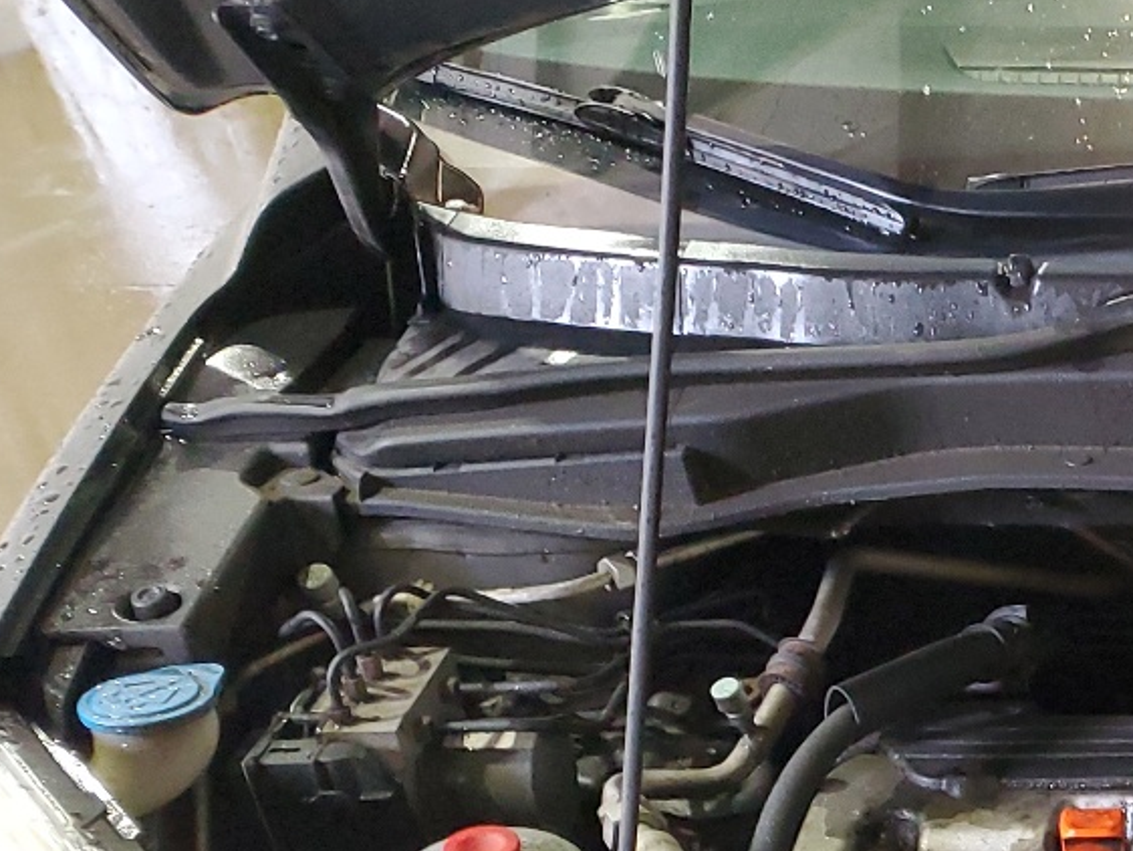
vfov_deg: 18.8
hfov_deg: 22.7
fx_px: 2423
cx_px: 1581
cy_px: 1041
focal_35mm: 74
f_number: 1.5
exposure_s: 1/60.2
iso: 238
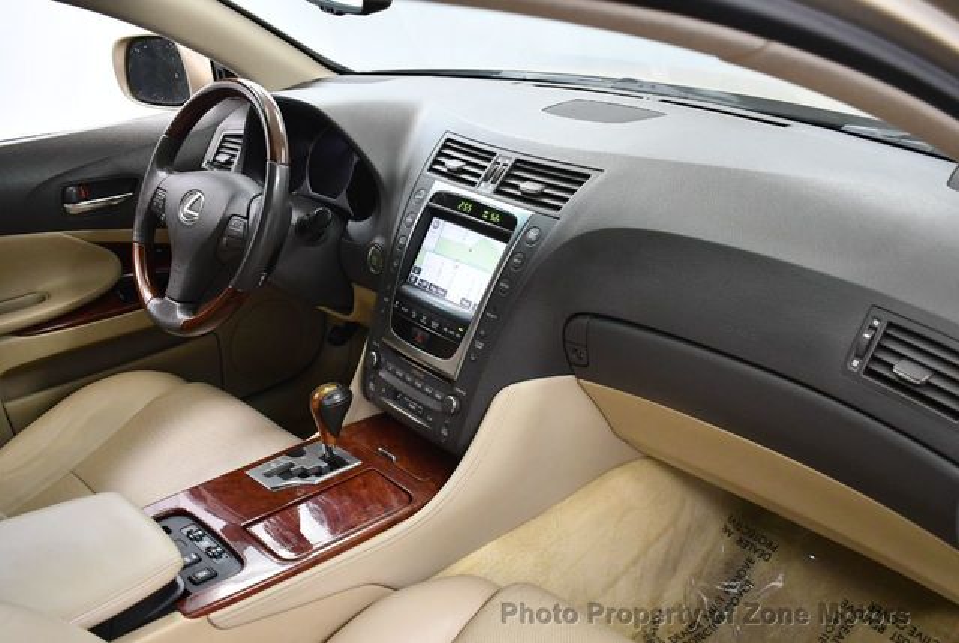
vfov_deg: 37.0
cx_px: 480
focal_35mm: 36
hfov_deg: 53.1
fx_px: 961
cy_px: 322
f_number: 3.5
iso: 1800
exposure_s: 1/125
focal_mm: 18
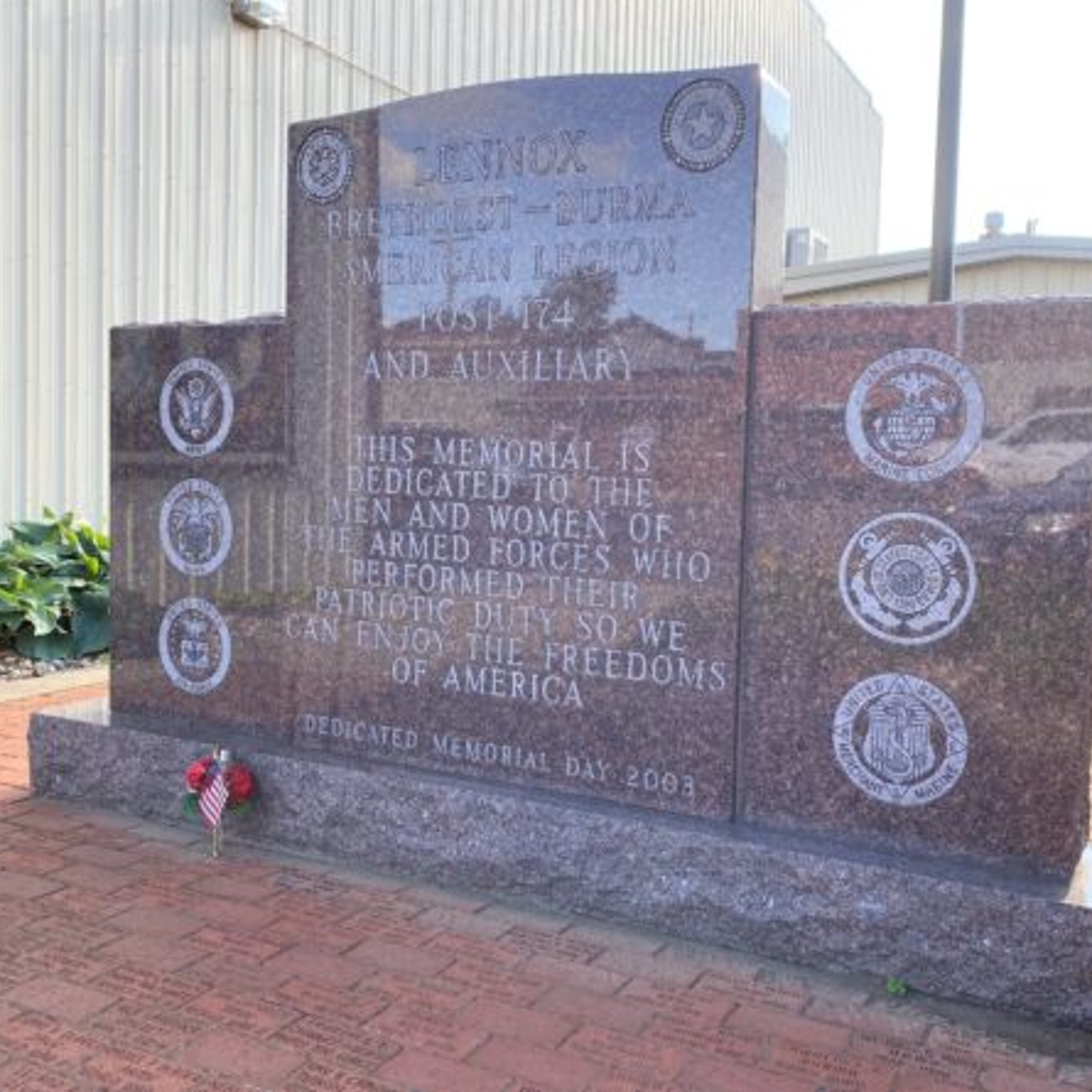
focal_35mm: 31
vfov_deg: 52.5
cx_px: 604
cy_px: 542
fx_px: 1106
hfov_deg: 52.4
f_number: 1.8
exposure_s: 1/465
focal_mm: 4.25
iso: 32
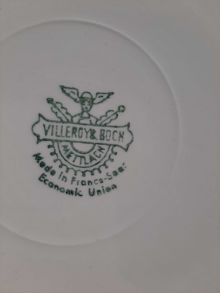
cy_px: 146
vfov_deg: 67.3
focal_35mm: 26
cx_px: 110
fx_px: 220
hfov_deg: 53.1
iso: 80
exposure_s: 1/50
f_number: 1.7
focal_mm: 3.93
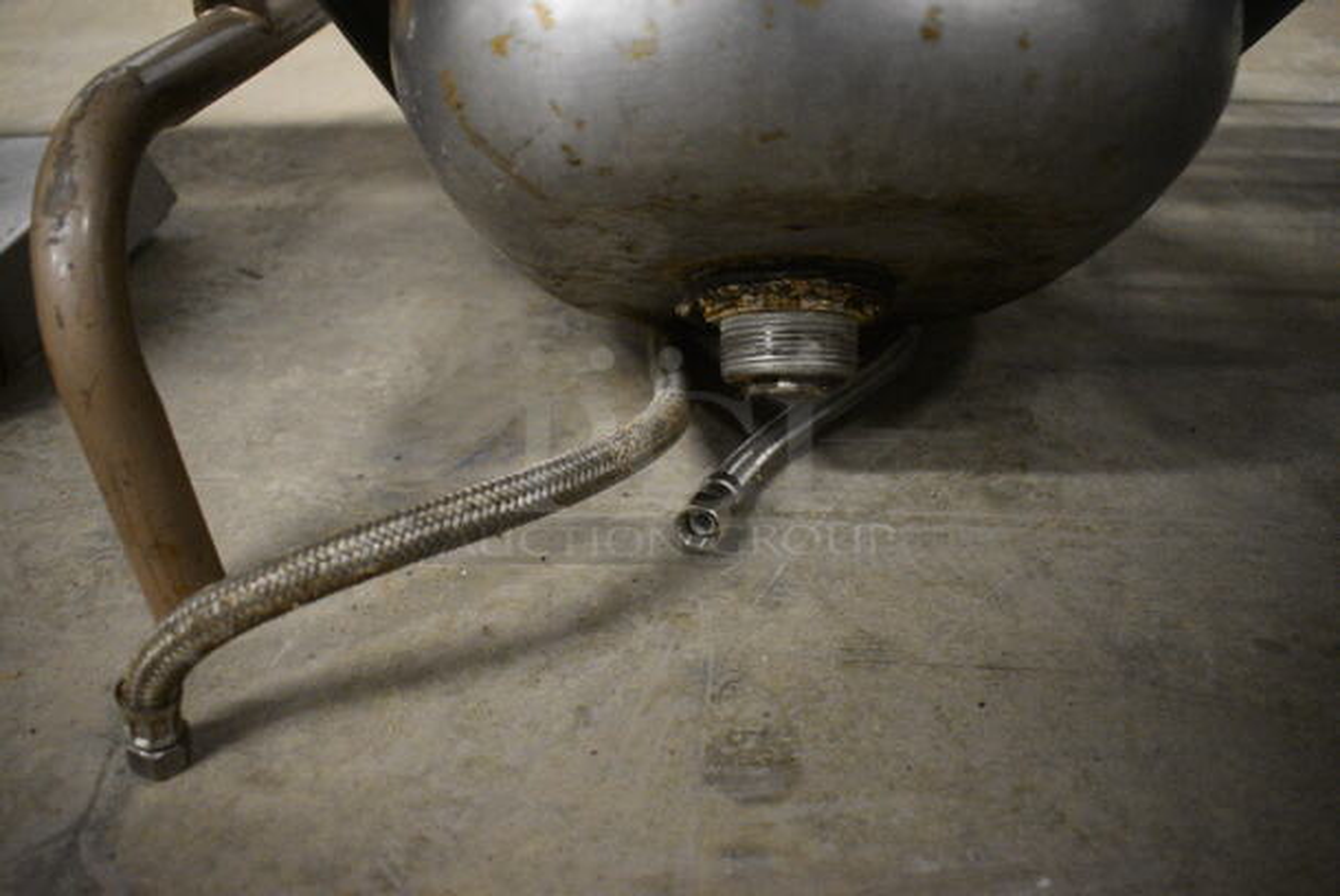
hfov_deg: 61.9
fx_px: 1118
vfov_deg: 43.7
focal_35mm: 30
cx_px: 670
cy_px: 448
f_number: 3.5
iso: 5600
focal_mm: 20
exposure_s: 1/125
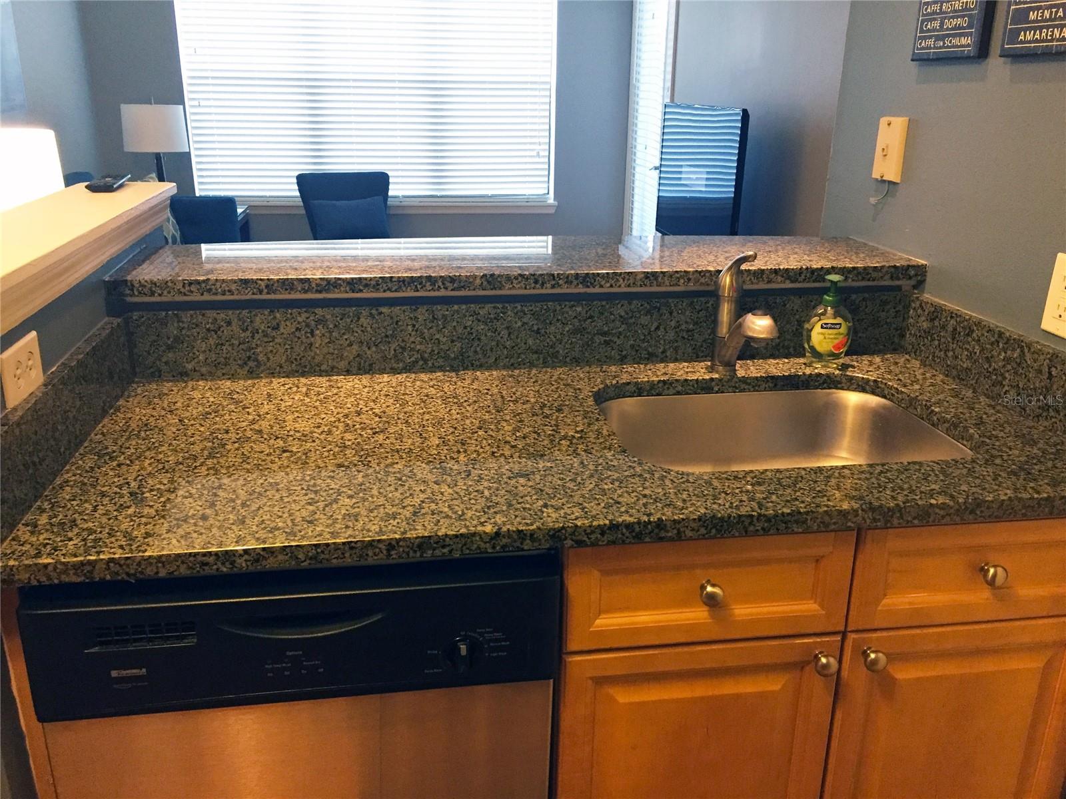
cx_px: 533
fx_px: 893
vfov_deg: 48.2
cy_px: 400
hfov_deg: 61.7
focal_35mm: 29
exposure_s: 1/30
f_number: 2.2
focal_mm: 4.15
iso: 160
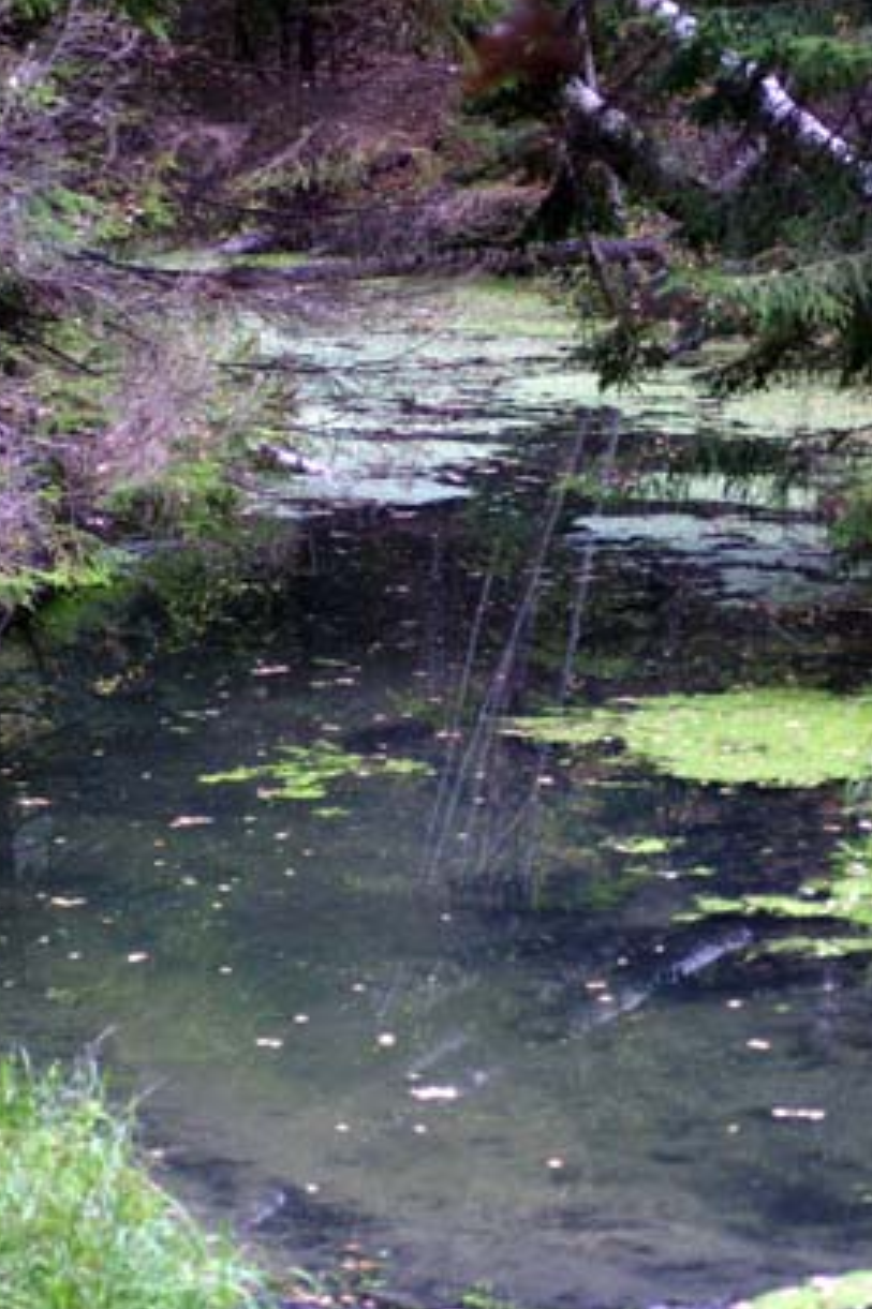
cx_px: 430
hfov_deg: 11.8
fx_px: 4218
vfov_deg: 17.6
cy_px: 656
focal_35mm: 116
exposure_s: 1/30
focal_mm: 70
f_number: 4
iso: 400
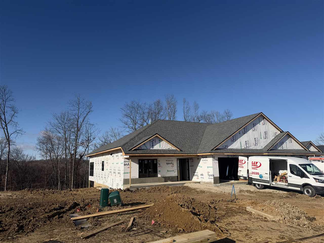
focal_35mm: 24
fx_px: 225
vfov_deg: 56.8
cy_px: 122
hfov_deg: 71.6
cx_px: 162
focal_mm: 6.76
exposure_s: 1/6711
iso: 80
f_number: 1.78
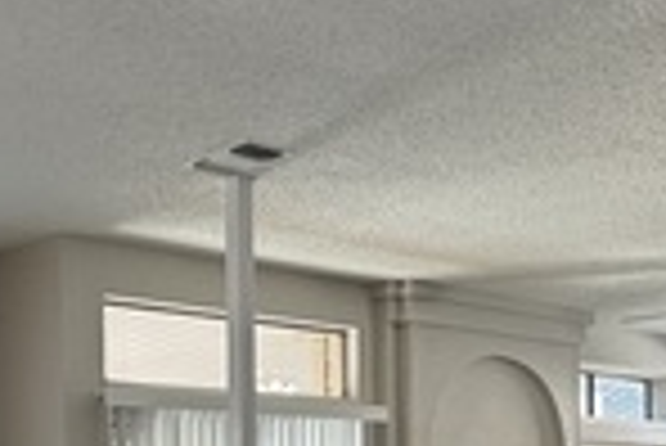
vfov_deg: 20.5
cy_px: 505
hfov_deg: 31.8
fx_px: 1167
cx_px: 274
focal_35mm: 63
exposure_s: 1/120
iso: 200
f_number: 2.2
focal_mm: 2.22
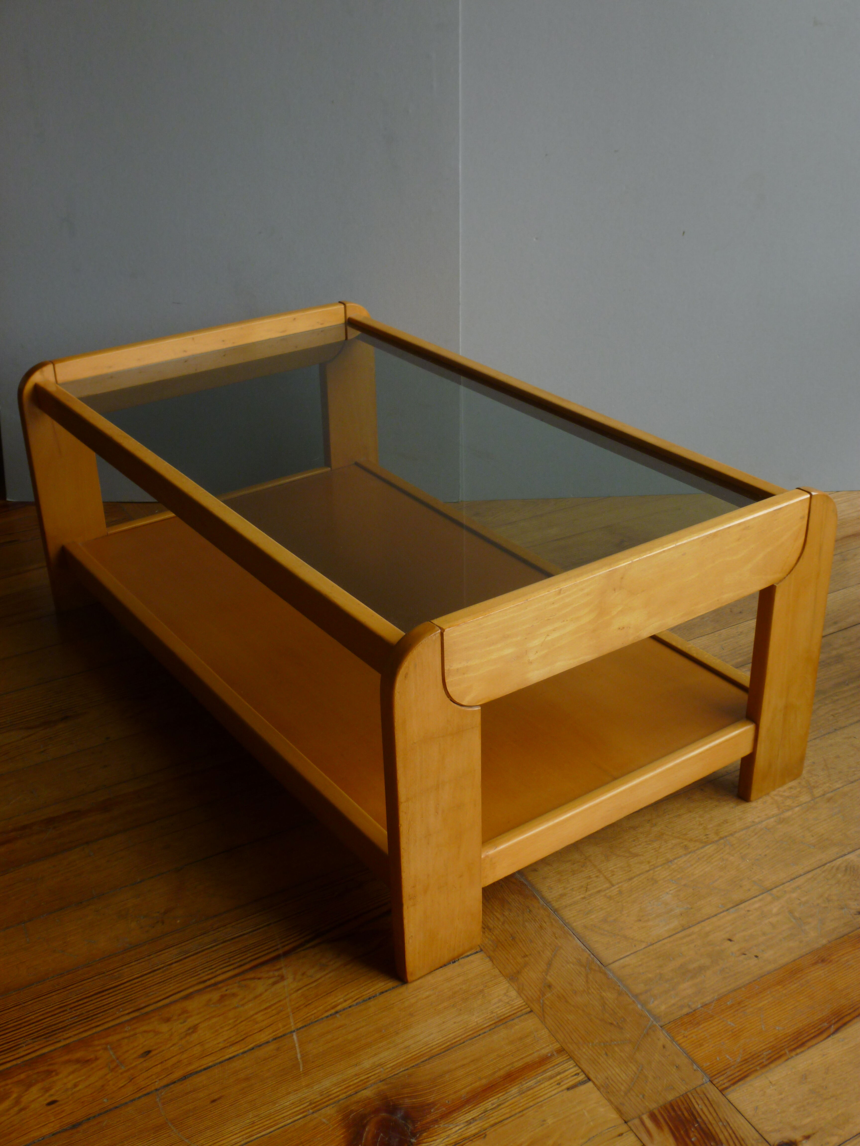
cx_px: 430
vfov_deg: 47.9
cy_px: 573
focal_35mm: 39
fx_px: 1292
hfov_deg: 36.8
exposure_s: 1/100
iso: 100
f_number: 3.7
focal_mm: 6.9
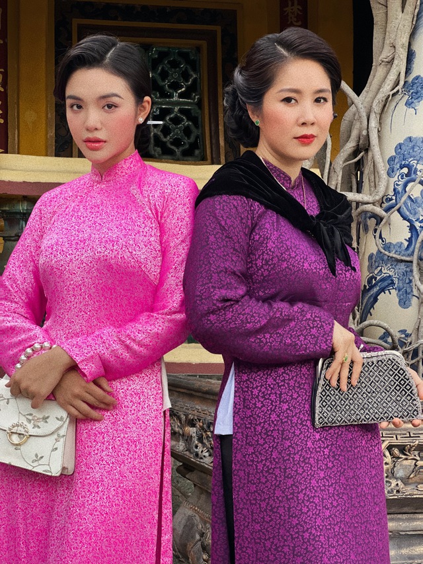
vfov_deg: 25.3
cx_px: 212
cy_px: 282
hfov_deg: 19.1
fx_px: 1254
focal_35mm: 77
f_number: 2.8
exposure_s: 1/121
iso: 200
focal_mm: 9
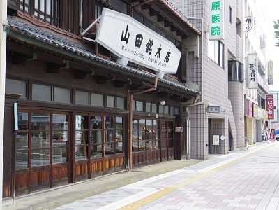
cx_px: 140
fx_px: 387
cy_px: 105
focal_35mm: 48
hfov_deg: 39.7
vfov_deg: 30.3
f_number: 4.5
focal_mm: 10.4
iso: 200
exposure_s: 1/250
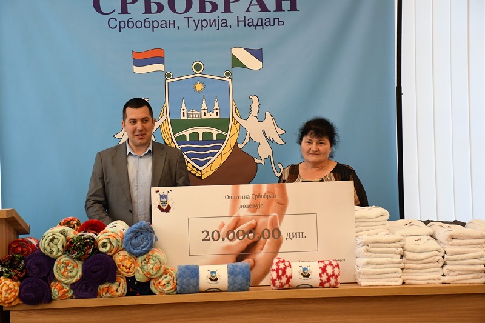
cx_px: 242
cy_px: 162
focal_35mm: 84
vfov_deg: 16.3
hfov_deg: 24.2
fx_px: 1131
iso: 3200
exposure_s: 1/250
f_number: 5.6
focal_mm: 56
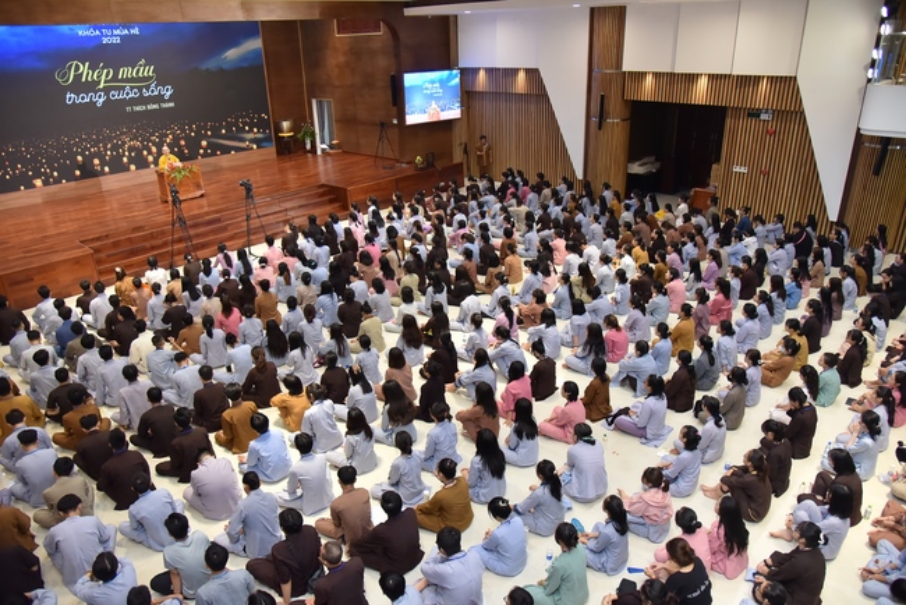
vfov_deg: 53.2
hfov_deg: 73.7
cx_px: 453
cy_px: 302
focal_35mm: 24
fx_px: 604
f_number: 4.5
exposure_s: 1/125
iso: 1250
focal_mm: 24
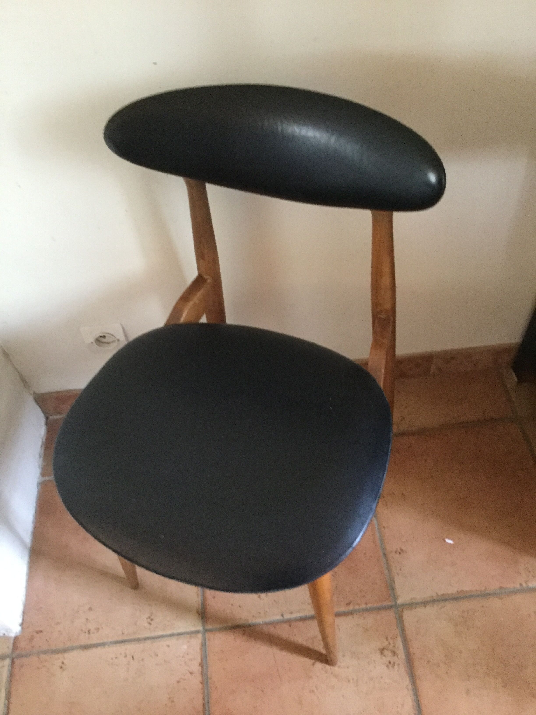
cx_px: 268
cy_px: 358
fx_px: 640
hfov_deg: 45.4
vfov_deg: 58.4
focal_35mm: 31
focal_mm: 3.3
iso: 250
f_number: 2.4
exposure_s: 1/17
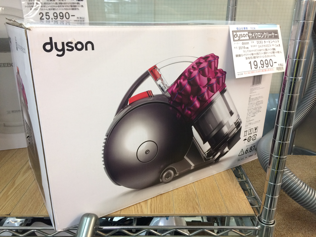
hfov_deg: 61.7
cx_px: 158
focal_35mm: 29
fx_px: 265
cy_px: 118
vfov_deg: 48.2
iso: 80
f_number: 2.2
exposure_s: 1/33
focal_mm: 4.15
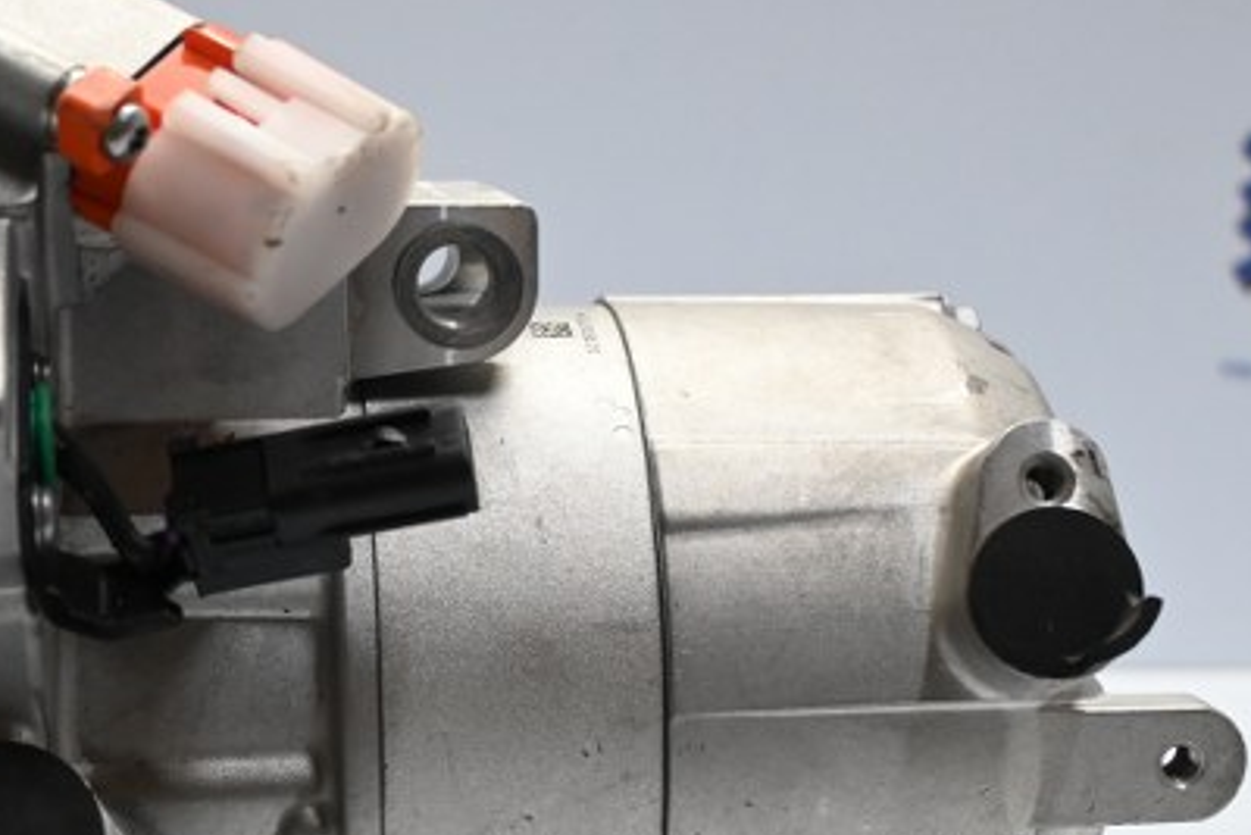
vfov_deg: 15.6
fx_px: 3024
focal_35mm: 87
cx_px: 310
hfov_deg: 23.1
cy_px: 715
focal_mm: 29
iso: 1600
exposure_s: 1/125
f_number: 4.8
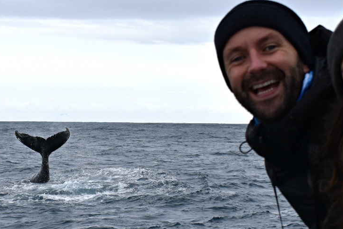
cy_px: 119
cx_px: 222
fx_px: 531
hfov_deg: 35.5
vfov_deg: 24.3
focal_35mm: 56
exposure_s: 1/1600
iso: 400
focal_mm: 27
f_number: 5.6
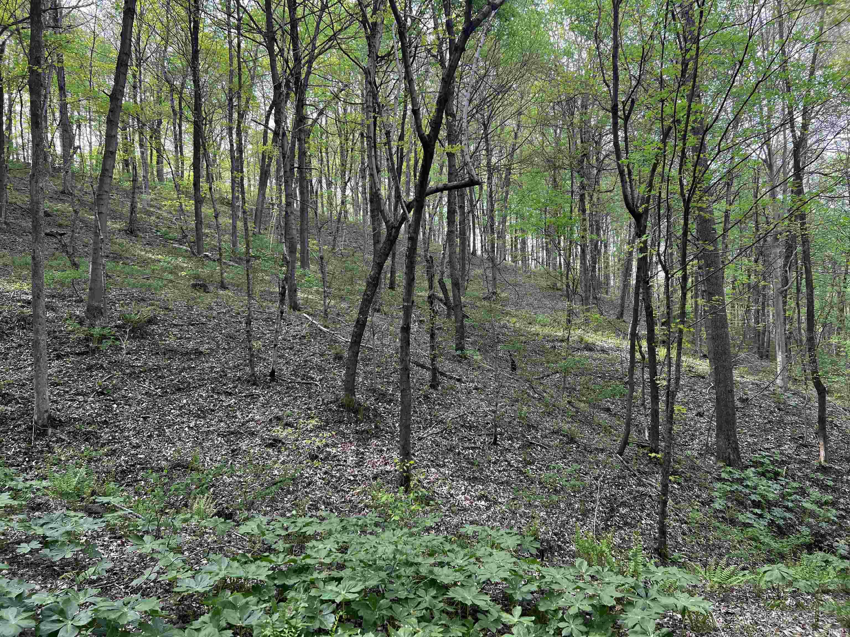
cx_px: 425
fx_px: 638
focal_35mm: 26
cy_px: 318
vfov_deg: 53.1
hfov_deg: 67.3
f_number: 1.5
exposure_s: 1/170
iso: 50
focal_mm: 5.7
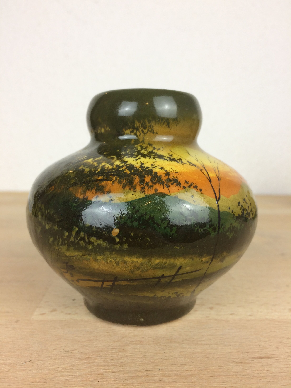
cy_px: 194
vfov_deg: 61.7
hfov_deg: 48.2
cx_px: 146
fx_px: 325
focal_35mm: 29
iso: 40
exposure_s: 1/50
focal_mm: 4.15
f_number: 2.2
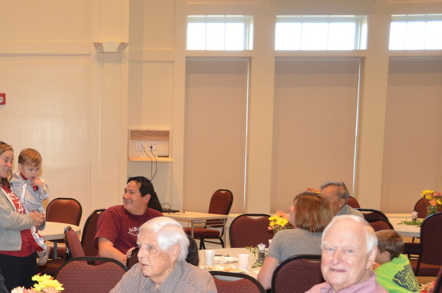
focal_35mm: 70
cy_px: 247
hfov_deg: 28.1
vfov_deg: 19.1
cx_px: 67
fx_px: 858
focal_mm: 26
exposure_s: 1/60
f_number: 4
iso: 560
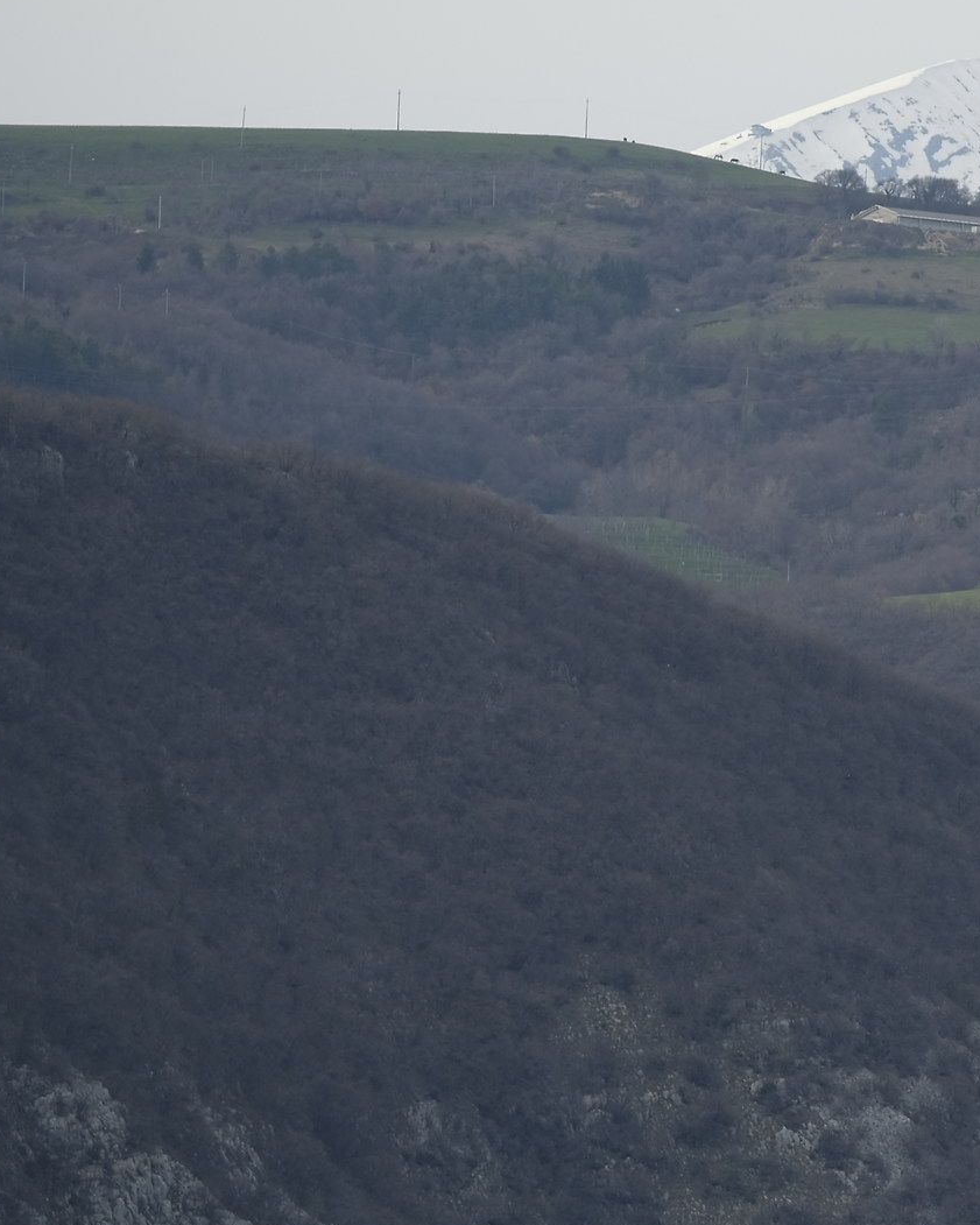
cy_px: 674
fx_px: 16313
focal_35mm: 450
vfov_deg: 4.3
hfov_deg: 3.4
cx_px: 1291
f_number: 4
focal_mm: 140
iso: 200
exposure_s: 1/900
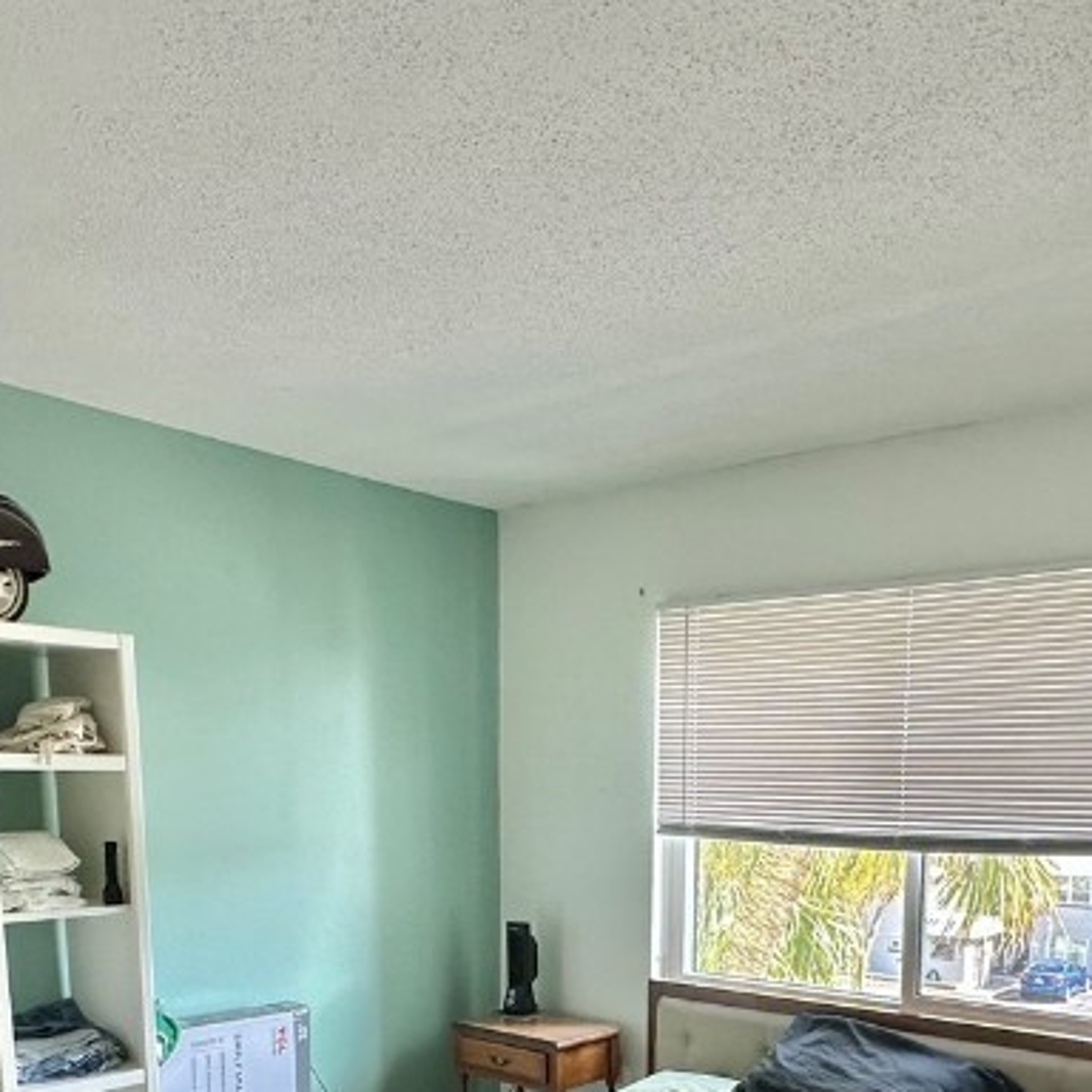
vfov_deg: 45.4
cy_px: 970
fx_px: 1178
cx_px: 663
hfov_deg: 49.4
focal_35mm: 33
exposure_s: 1/120
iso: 160
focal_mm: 2.22
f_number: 2.2
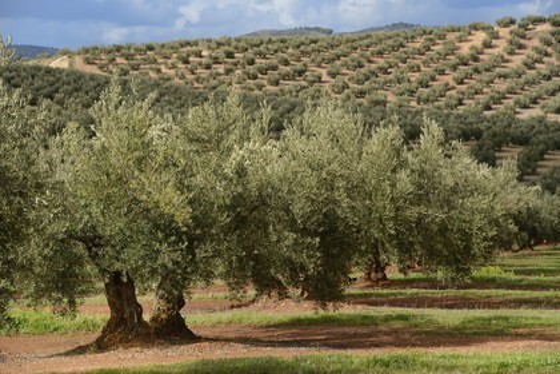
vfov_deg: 9.1
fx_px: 2333
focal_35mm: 150
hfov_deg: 13.7
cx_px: 280
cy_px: 187
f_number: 9
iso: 400
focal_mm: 150
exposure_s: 1/640
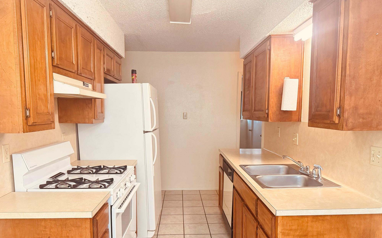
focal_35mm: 26
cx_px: 189
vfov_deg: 47.3
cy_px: 142
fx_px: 271
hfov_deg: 70.4
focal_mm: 6.76
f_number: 1.78
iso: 400
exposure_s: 1/60
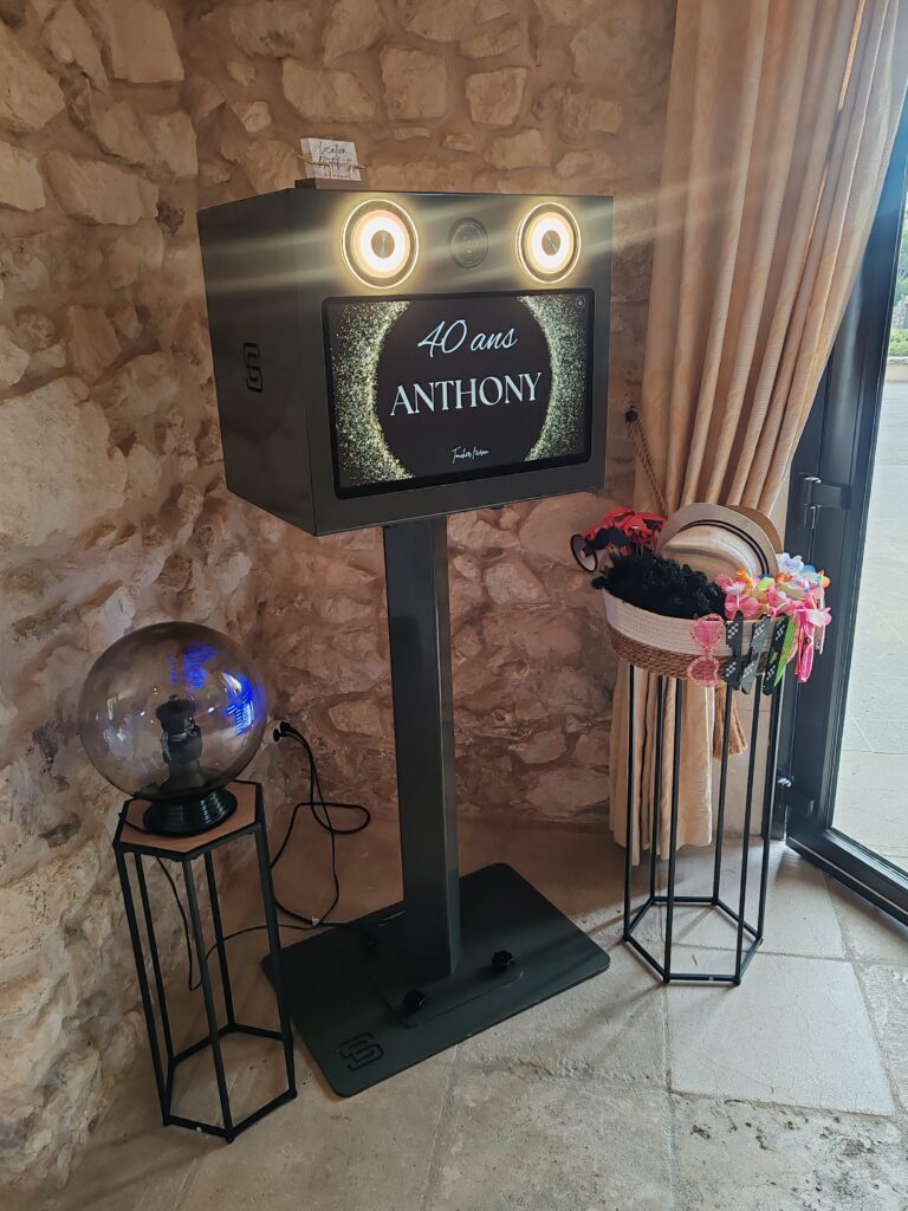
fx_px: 944
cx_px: 454
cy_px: 606
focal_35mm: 27
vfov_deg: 65.3
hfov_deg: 51.4
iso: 320
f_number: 1.9
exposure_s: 1/100
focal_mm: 6.12
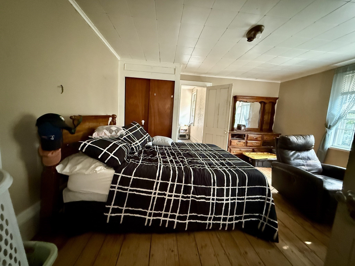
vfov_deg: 85.7
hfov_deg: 102.1
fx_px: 144
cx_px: 178
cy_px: 133
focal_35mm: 14
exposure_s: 1/60
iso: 1250
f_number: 2.2
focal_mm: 2.22
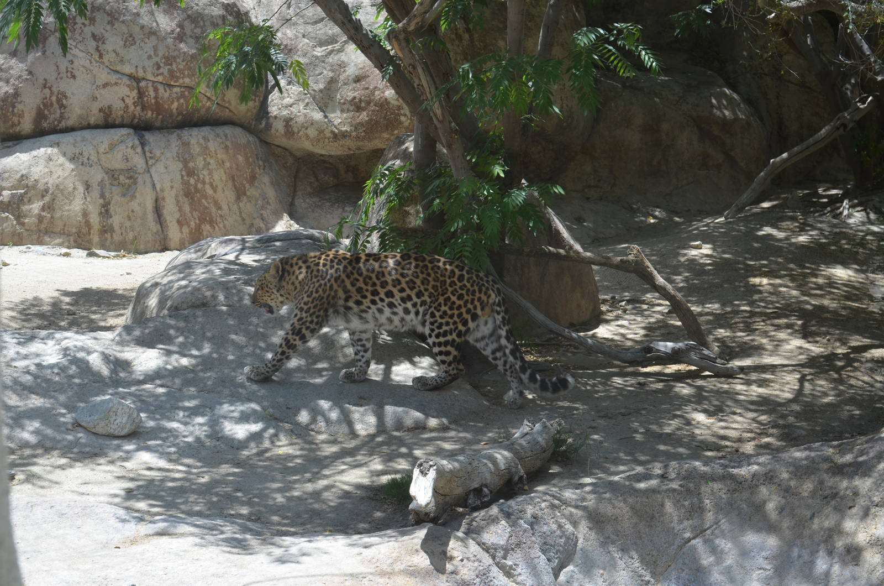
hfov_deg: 37.9
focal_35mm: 52
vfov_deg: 25.6
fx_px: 1287
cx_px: 442
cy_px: 293
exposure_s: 1/200
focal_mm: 35
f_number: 6.3
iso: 200
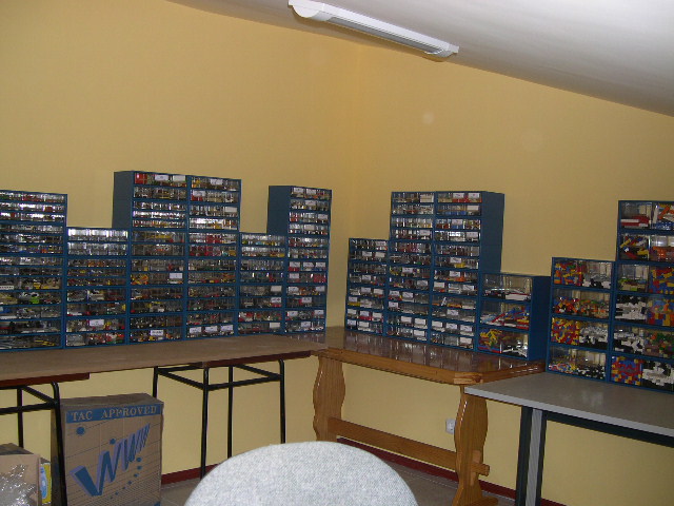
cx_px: 337
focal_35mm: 38
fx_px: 740
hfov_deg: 49.0
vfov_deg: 37.7
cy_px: 253
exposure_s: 1/60
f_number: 2.8
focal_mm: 8
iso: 124
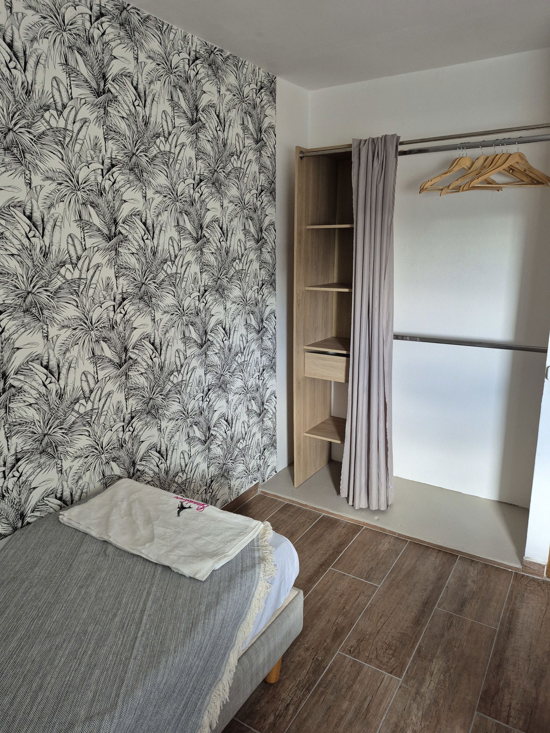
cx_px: 275
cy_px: 366
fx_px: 487
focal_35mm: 23
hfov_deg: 58.9
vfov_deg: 73.9
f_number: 1.8
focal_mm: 5.4
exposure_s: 1/100
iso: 320
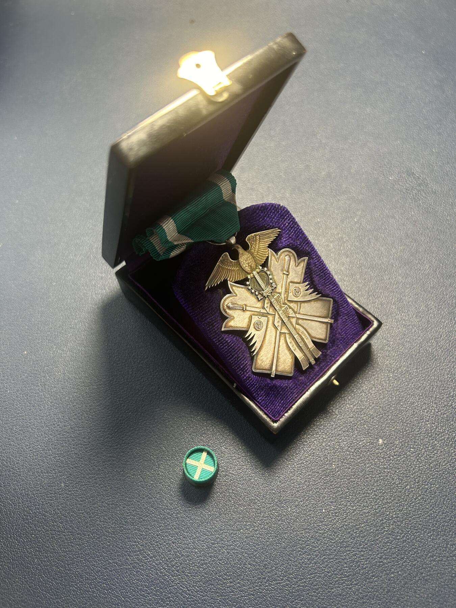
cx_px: 228
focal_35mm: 26
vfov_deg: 67.3
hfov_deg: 53.1
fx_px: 457
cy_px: 304
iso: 125
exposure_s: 1/71
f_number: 1.5
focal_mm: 5.7
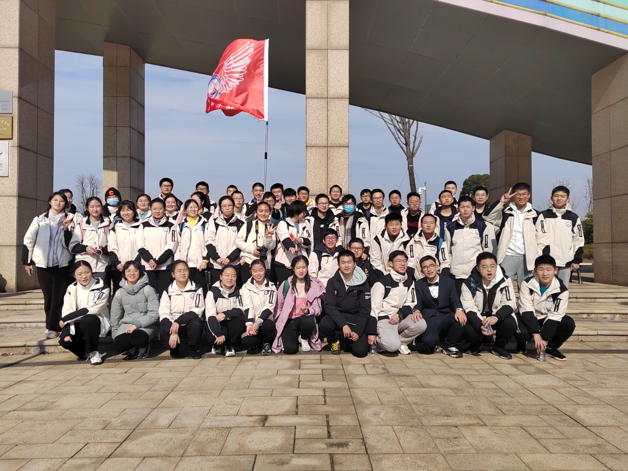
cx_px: 314
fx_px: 417
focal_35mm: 23
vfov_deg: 58.9
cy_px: 236
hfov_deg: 73.9
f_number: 1.9
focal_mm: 5.52
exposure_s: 1/1139
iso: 100
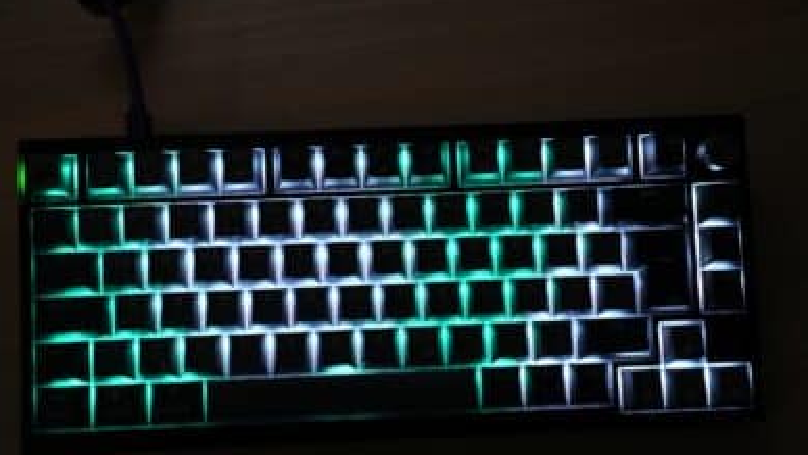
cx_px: 405
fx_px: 814
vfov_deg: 31.2
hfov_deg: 52.8
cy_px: 259
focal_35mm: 38
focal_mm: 36
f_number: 9
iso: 6400
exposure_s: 1/25
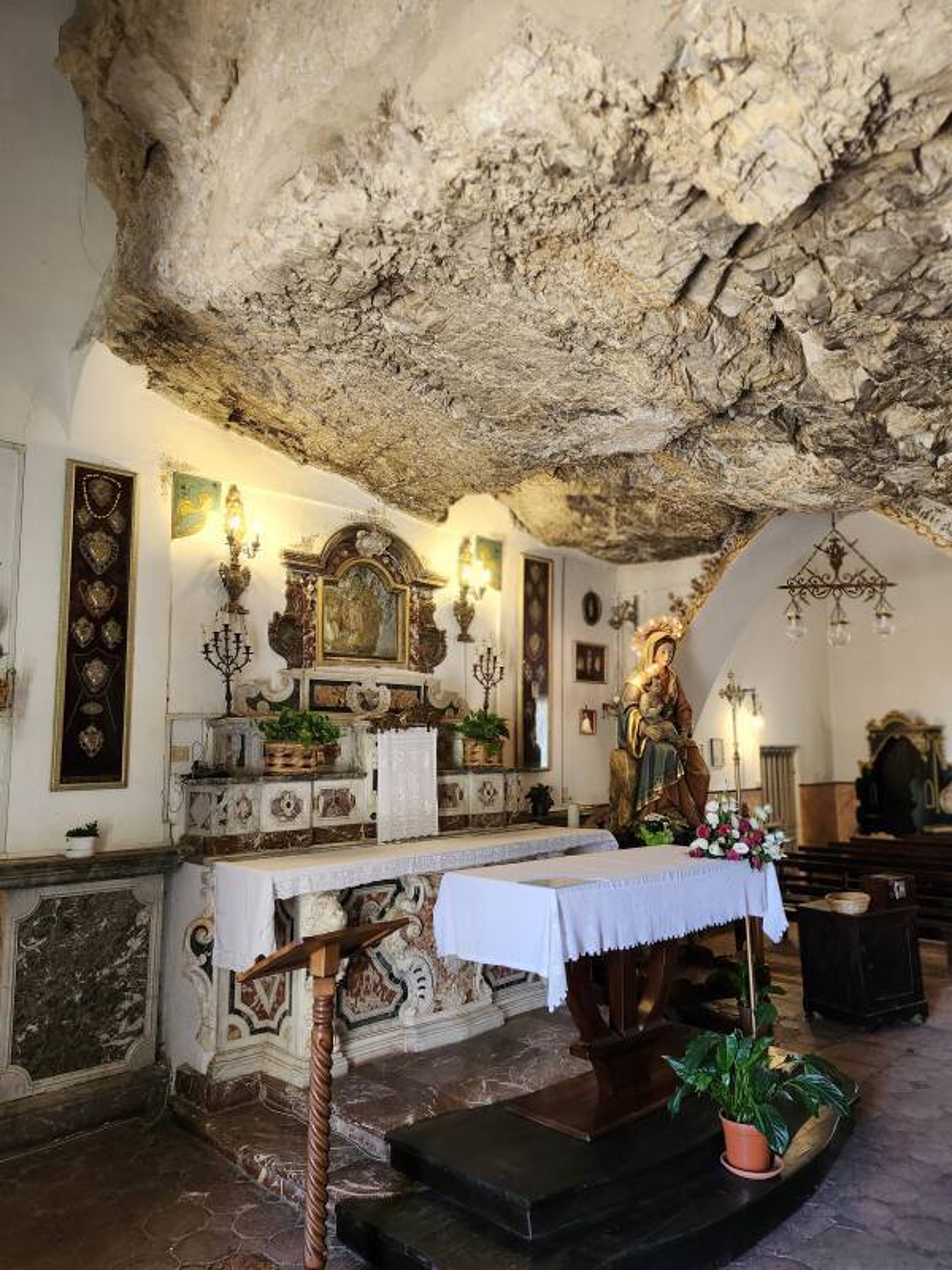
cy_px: 635
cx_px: 476
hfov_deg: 58.9
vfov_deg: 73.9
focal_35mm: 23
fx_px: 843
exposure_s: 1/100
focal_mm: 5.54
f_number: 1.8
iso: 400
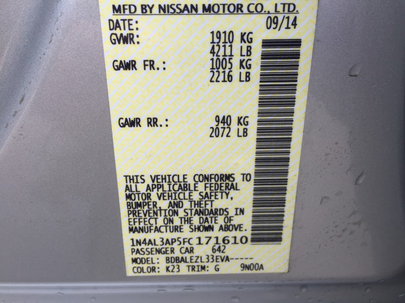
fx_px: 339
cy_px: 152
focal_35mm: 29
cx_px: 202
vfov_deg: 48.2
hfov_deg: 61.7
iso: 32
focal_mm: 4.15
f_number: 2.2
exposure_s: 1/229
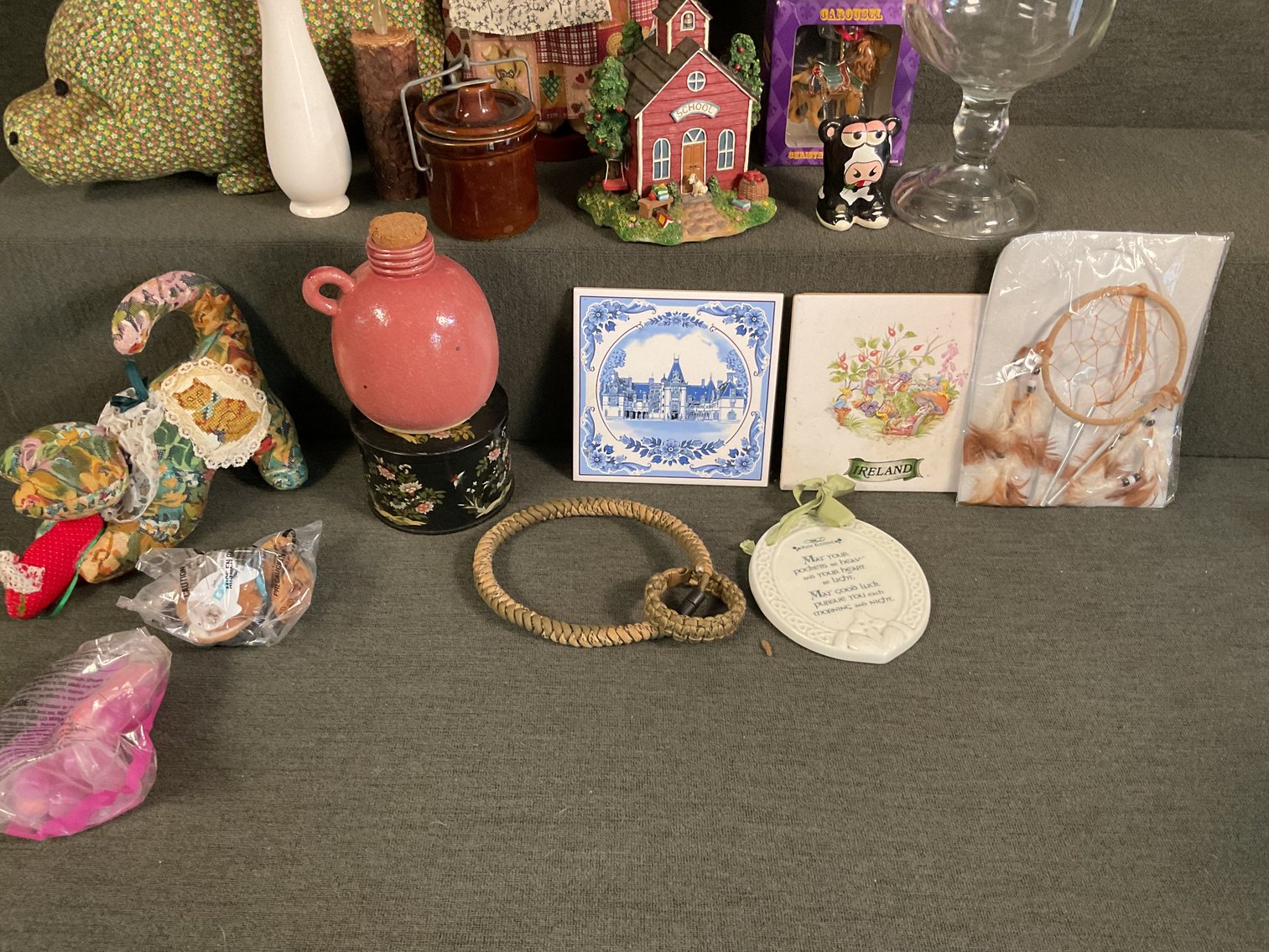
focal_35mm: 29
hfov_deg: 61.7
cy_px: 476
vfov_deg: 48.2
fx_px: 1063
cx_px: 634
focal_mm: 3
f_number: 1.8
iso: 200
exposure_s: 1/60
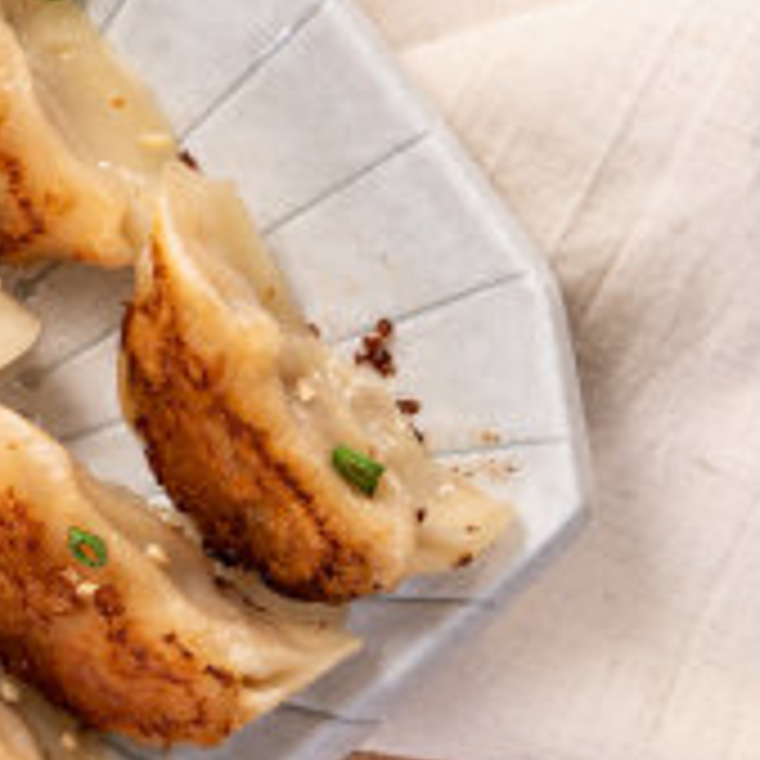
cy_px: 576
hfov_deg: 5.3
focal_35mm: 327
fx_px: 8122
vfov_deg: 5.4
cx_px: -252
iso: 100
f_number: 9
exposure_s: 1/125
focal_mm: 106
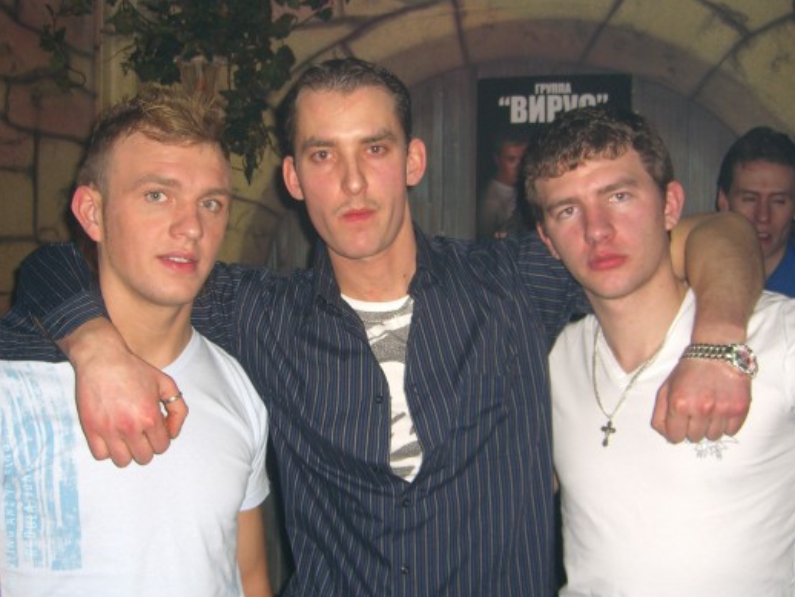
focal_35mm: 44
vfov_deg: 32.9
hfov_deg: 42.9
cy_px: 331
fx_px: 1011
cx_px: 355
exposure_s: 1/60
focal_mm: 7.9
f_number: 2.8
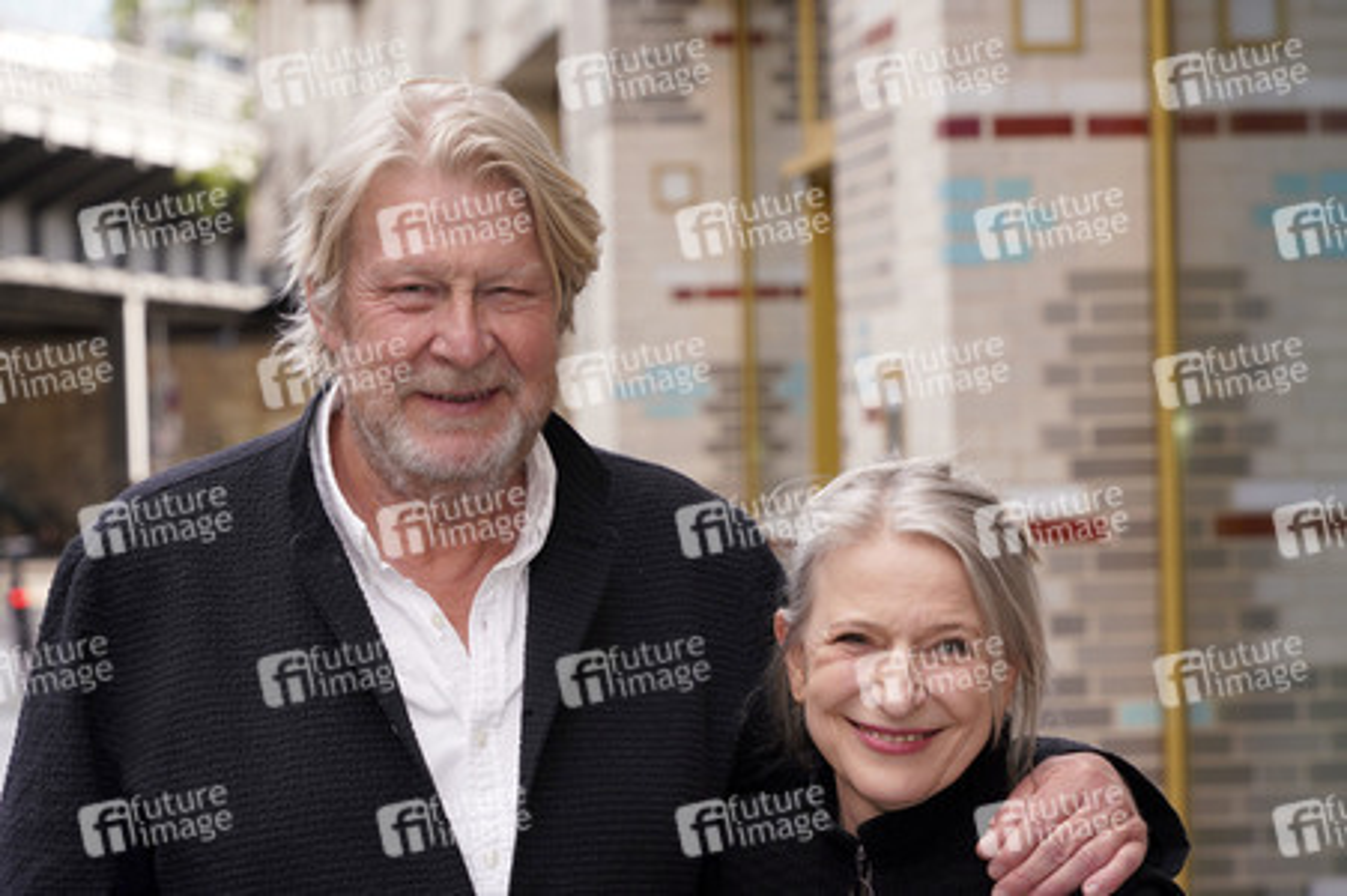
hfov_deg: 15.9
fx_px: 4823
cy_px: 448
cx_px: 674
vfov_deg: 10.6
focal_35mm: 129
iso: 320
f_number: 8
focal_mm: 129
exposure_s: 1/125
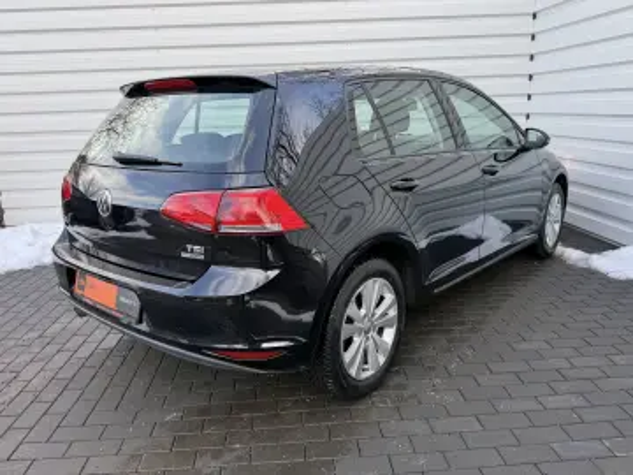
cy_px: 238
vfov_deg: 56.8
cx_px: 316
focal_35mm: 24
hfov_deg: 71.6
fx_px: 439
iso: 80
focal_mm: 6.76
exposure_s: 1/467
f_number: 1.78
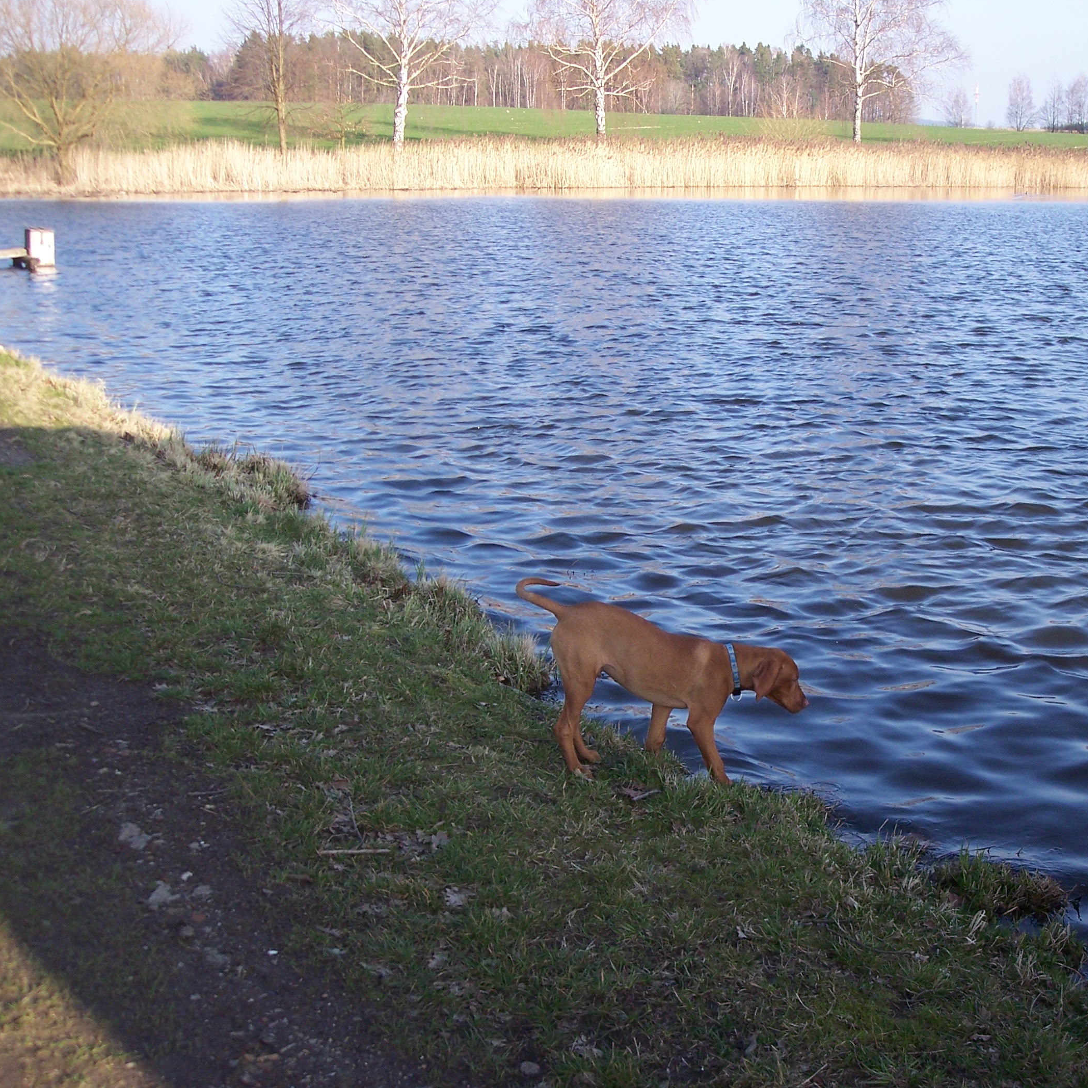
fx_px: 1671
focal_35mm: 47
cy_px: 545
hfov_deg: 35.9
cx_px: 682
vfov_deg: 36.1
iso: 100
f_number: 3.4
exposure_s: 1/250
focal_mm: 8
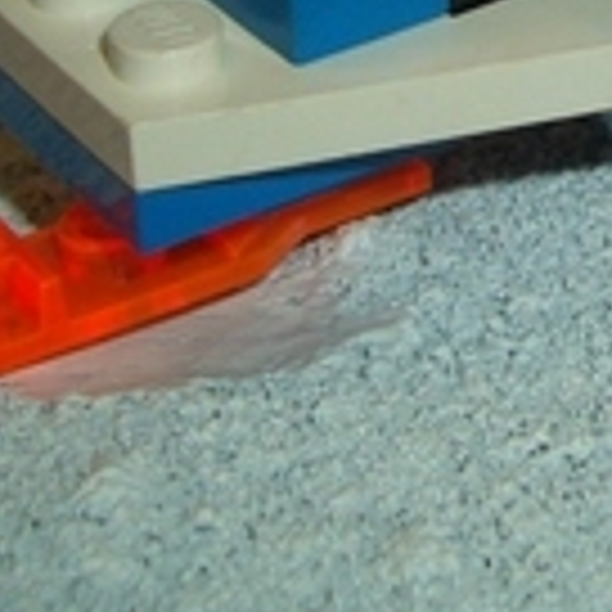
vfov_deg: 12.4
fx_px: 2720
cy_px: -189
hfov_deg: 12.6
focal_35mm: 136
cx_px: 657
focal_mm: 5.8
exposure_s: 1/125
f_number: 4.3
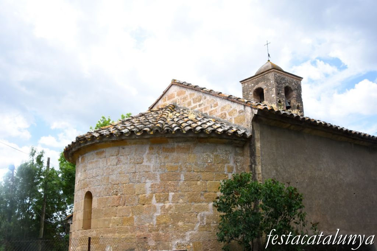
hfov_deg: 49.6
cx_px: 188
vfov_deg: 34.2
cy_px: 126
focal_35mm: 39
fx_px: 408
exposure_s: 1/500
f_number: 11
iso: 500
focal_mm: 26
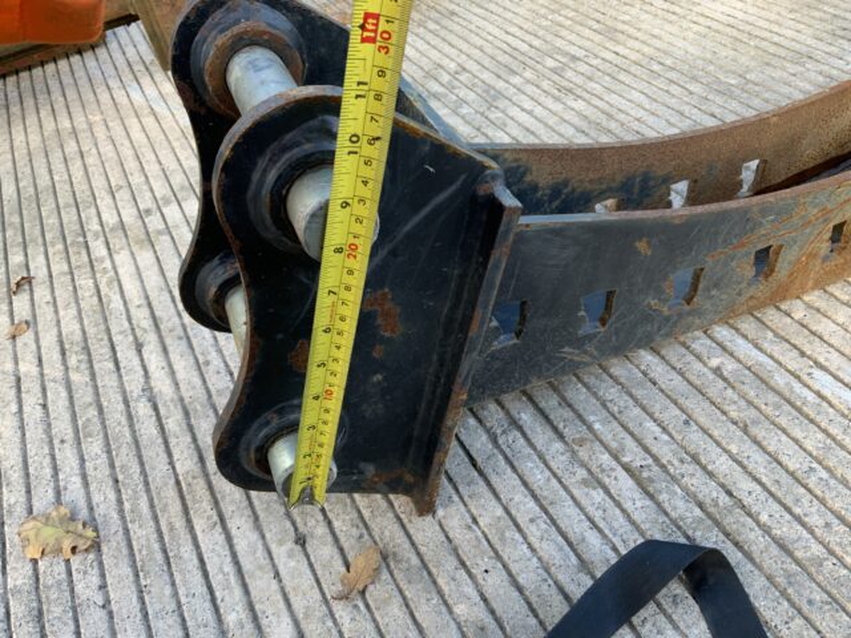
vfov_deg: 48.2
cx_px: 426
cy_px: 319
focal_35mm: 29
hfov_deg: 61.7
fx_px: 713
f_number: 1.8
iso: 32
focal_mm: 3
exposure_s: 1/122
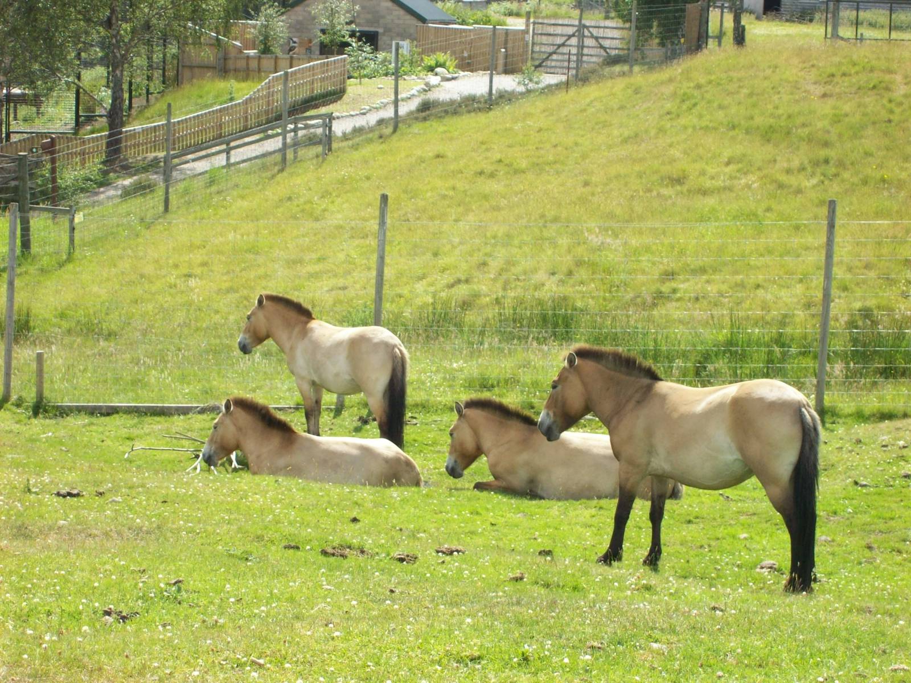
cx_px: 456
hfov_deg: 18.2
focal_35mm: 108
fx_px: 2842
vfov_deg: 13.7
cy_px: 342
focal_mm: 18
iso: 80
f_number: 4.8
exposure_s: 1/276
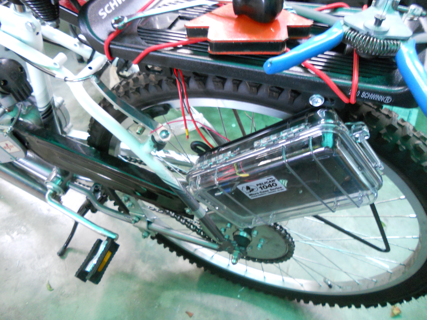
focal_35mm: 27
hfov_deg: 65.3
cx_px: 214
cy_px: 160
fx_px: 333
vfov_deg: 51.4
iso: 400
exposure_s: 1/8
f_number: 3.2
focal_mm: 4.9
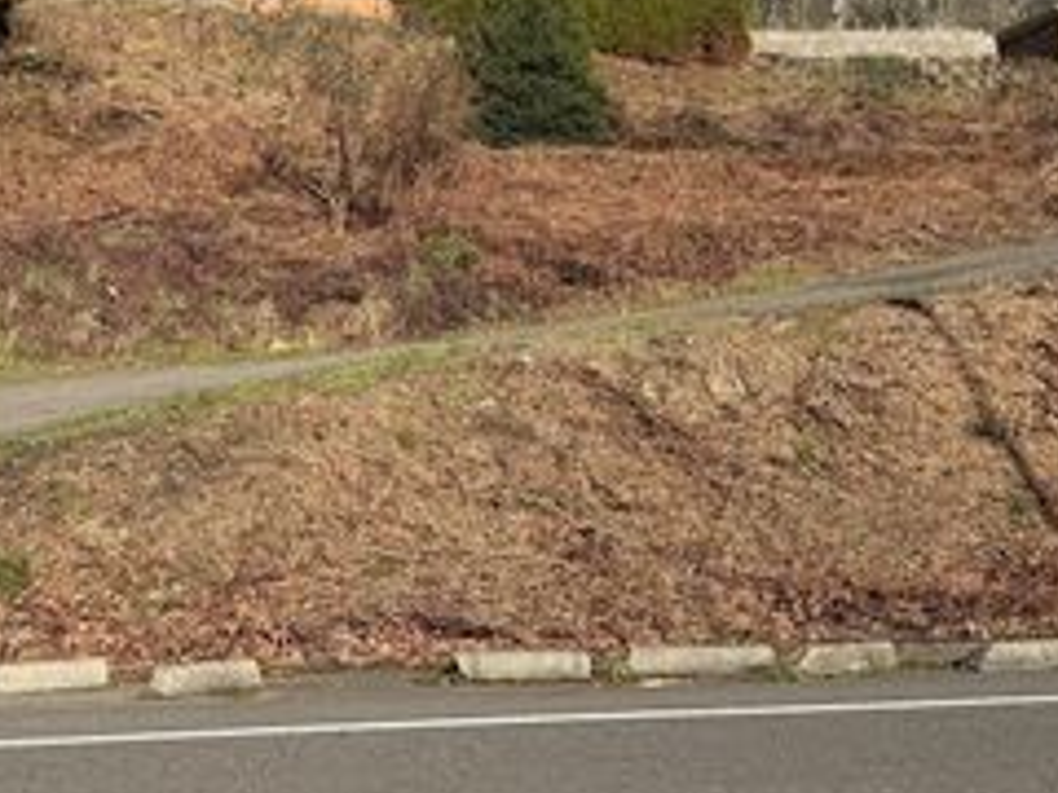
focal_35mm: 50
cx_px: 419
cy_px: 174
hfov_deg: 38.0
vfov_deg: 28.6
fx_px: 1528
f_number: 1.78
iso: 80
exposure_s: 1/3021
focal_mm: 6.76
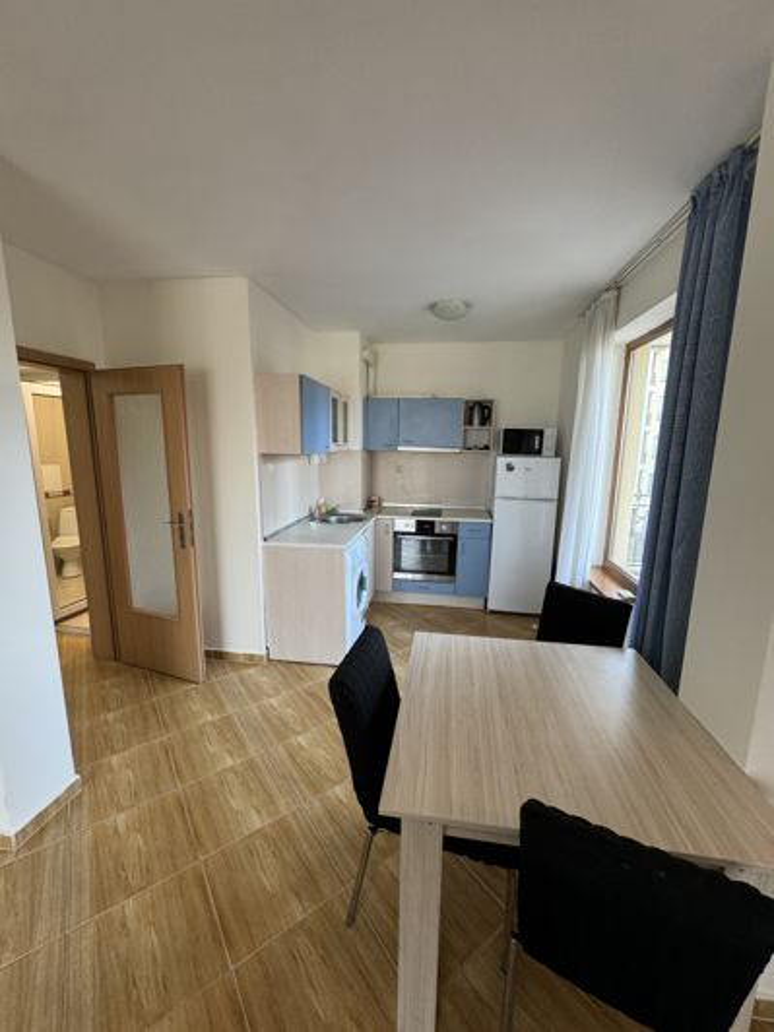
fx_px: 417
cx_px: 387
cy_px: 516
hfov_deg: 85.7
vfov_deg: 102.1
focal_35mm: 14
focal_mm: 2.22
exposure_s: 1/50
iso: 160
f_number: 2.2
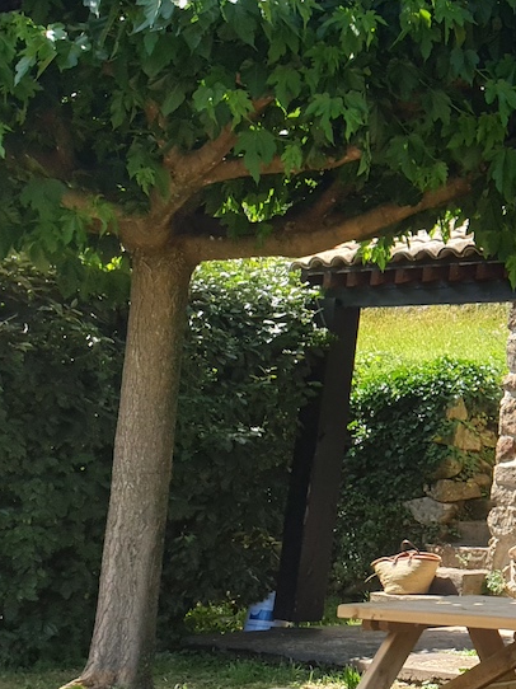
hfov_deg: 17.9
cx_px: 892
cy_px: 256
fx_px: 1353
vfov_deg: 28.5
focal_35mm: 68
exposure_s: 1/855
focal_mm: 4.3
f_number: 2.4
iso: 50
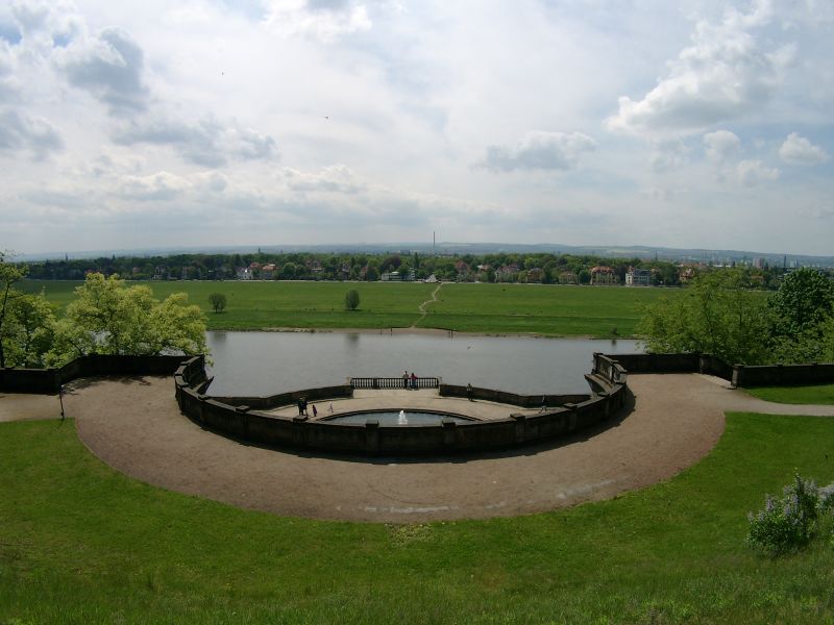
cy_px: 312
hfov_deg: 54.0
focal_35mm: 34
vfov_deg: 41.8
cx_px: 417
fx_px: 819
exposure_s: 1/757
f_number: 5.6
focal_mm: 7.13
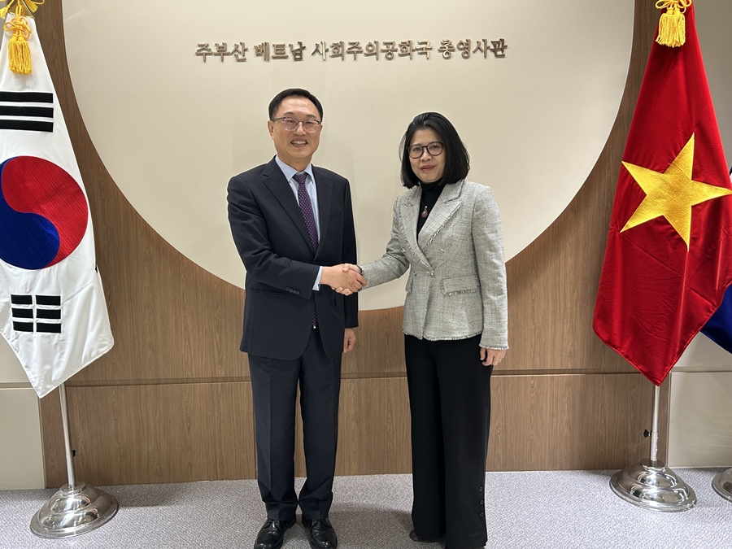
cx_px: 366
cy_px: 274
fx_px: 550
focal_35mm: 26
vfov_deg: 53.1
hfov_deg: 67.3
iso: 100
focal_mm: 5.7
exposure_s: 1/60
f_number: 1.5
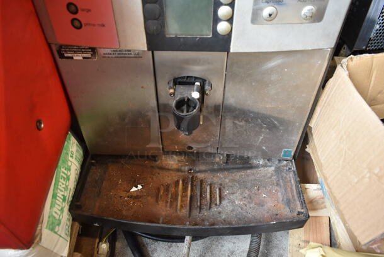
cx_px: 192
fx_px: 288
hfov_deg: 67.3
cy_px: 128
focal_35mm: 27
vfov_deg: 48.0
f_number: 3.5
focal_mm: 18
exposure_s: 1/30
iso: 800
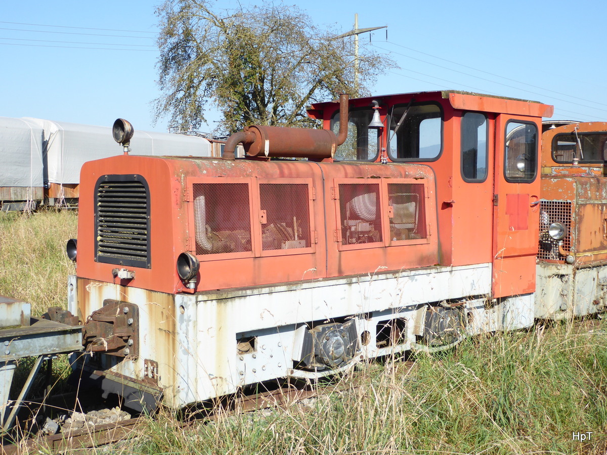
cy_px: 228
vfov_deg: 29.7
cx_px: 304
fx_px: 859
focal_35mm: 49
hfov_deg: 38.9
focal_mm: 8.4
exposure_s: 1/400
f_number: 4
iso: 80
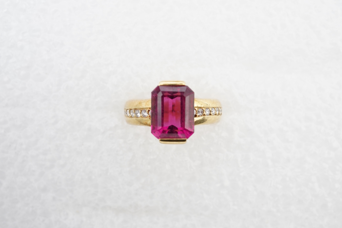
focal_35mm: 45
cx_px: 171
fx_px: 428
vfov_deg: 29.9
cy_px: 114
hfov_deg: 43.6
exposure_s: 1/125
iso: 800
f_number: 14
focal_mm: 30
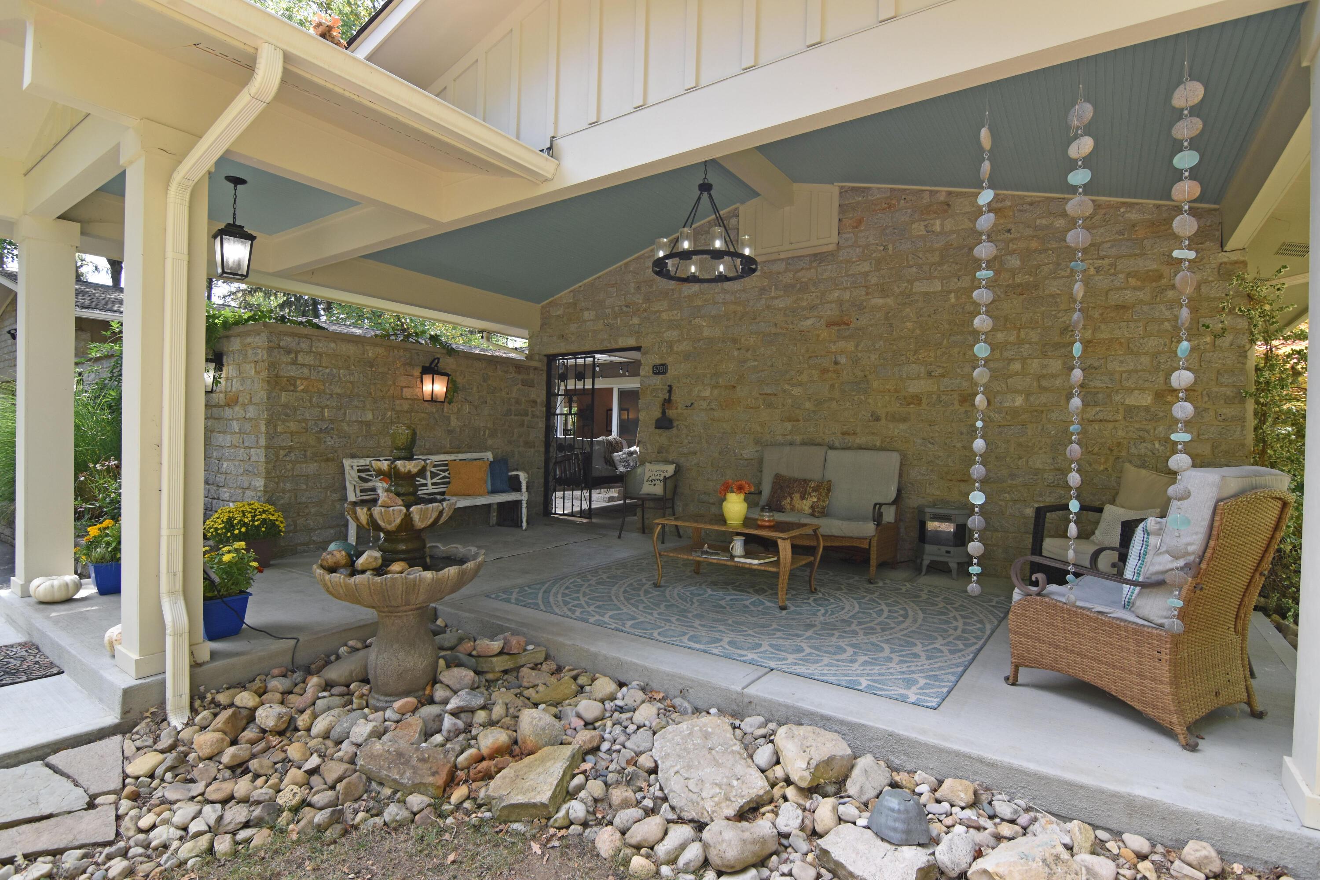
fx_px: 605
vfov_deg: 72.1
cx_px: 660
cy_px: 440
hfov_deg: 95.0
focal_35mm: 16
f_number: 5
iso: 400
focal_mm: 11
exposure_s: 1/250
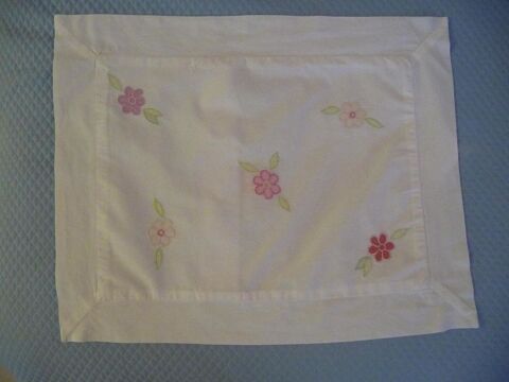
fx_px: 412
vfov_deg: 49.7
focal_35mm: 28
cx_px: 254
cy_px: 191
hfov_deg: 63.4
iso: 800
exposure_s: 1/13
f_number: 3.3
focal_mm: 4.7
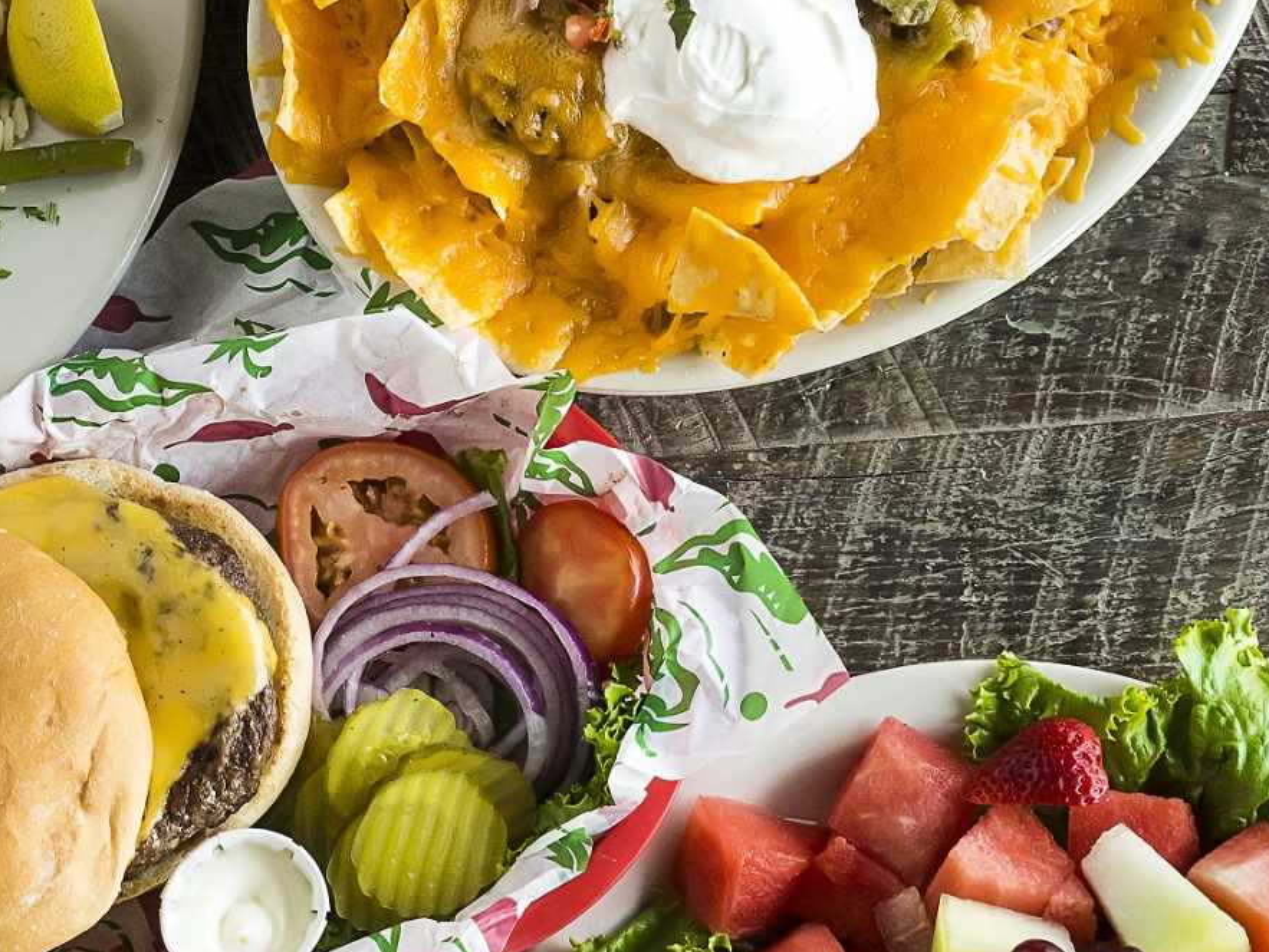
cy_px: 574
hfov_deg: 19.0
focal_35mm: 102
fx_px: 3741
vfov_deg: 14.5
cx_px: 180
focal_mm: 22
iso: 500
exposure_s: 1/320
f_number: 4.5
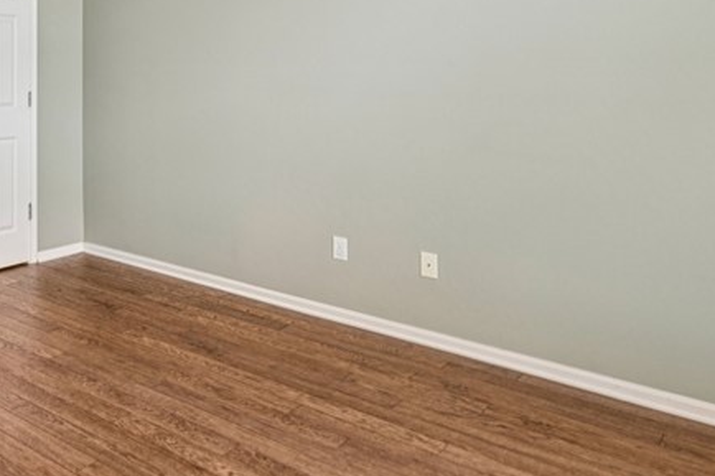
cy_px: 57
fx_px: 695
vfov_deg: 35.8
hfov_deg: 45.5
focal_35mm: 35
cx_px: -8
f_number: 4.5
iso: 200
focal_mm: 14
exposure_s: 1/15
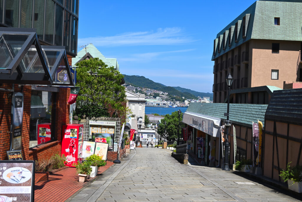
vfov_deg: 29.4
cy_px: 101
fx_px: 384
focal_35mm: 46
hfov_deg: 43.0
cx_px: 151
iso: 100
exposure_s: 1/400
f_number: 8
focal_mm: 30.5
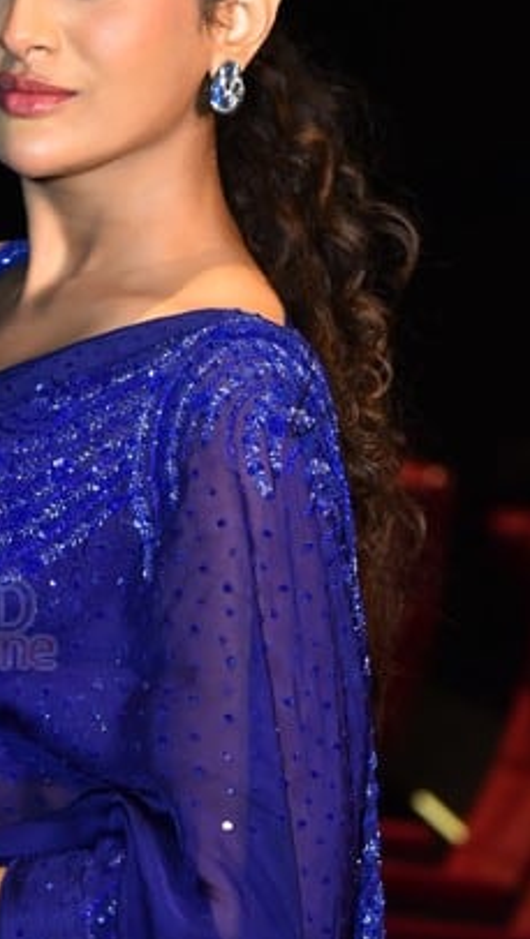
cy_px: 585
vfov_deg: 11.1
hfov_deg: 6.3
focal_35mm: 193
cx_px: 53
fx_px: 4812
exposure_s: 1/125
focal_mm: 78
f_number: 4
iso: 1600
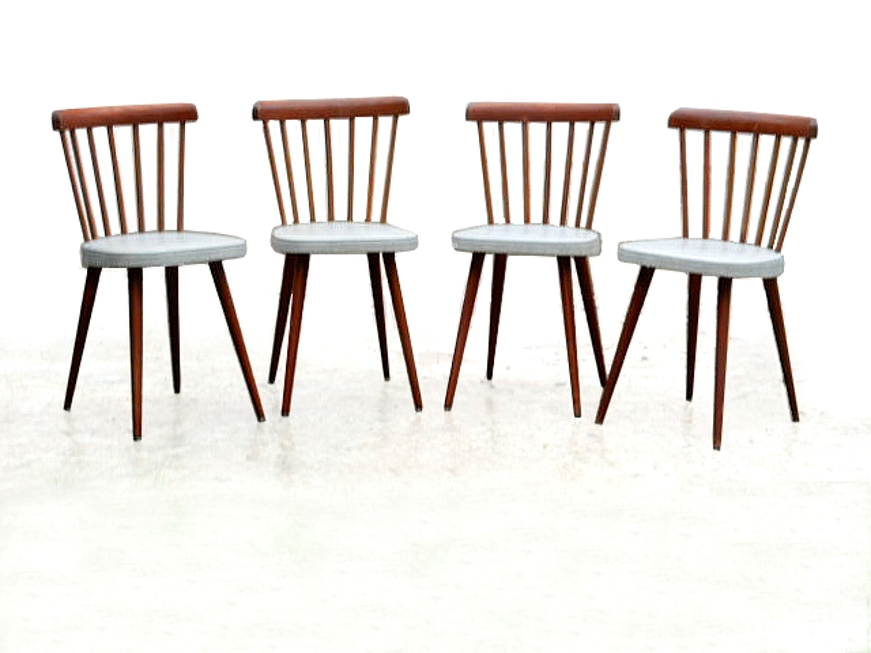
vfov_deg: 21.0
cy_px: 326
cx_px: 436
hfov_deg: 27.8
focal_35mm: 70
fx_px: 1761
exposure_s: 1/5
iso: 80
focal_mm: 12.5
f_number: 5.6
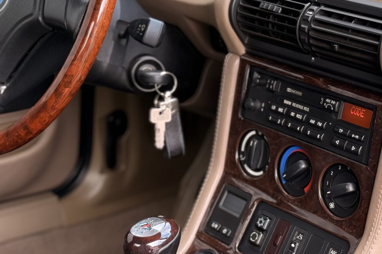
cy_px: 84
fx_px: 997
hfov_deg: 21.7
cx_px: 176
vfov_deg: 14.5
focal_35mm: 94
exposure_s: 1/152
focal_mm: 6.76
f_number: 1.78
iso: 64
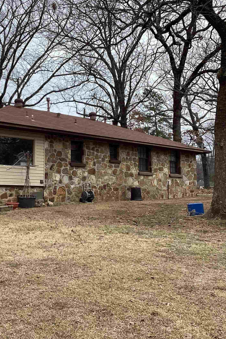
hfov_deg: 28.2
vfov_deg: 41.9
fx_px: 442
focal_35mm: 47
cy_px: 166
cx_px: 55
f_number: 2.4
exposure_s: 1/586
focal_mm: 3.3
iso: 25
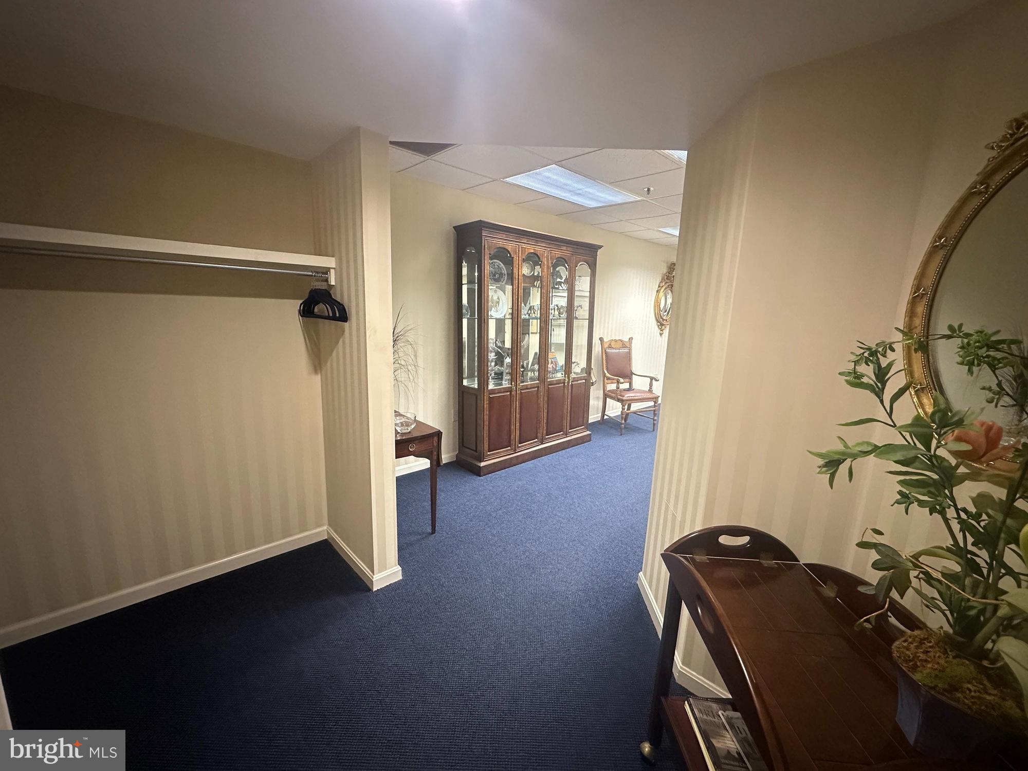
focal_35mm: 14
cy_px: 386
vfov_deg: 85.7
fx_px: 416
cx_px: 514
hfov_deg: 102.1
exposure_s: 1/60
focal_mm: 2.22
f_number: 2.2
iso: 400
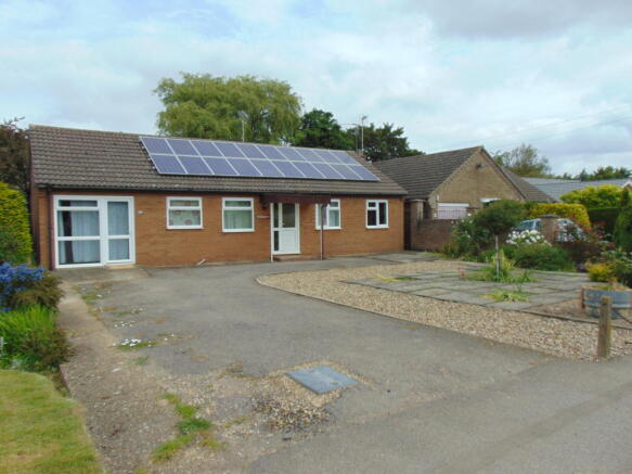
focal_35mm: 25
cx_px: 316
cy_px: 237
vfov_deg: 54.9
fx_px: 456
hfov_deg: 69.4
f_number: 7.7
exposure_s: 1/200
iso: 80
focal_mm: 4.5
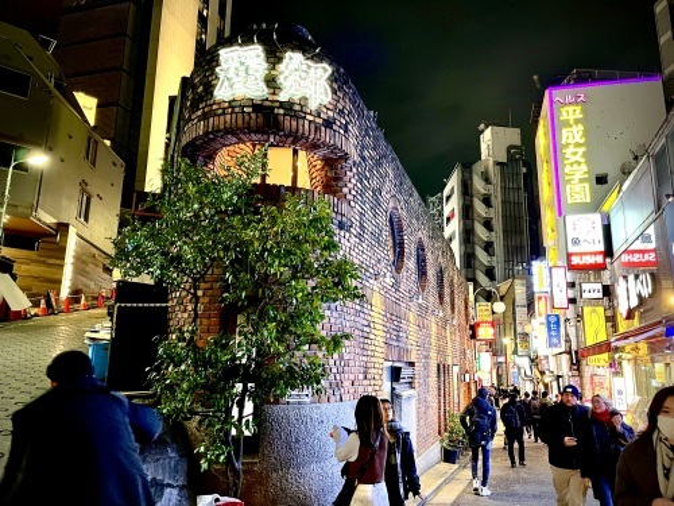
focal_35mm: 26
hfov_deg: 67.3
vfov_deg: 53.1
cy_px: 253
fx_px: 506
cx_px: 337
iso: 400
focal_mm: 5.1
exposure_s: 1/33
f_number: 1.6
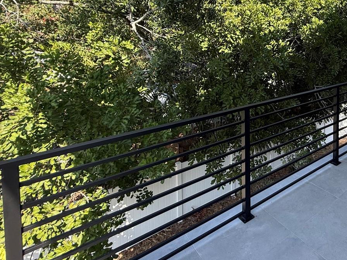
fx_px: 251
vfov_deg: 51.1
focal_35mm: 25
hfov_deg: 60.3
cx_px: 304
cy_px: 48
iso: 64
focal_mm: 2.22
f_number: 2.2
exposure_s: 1/448
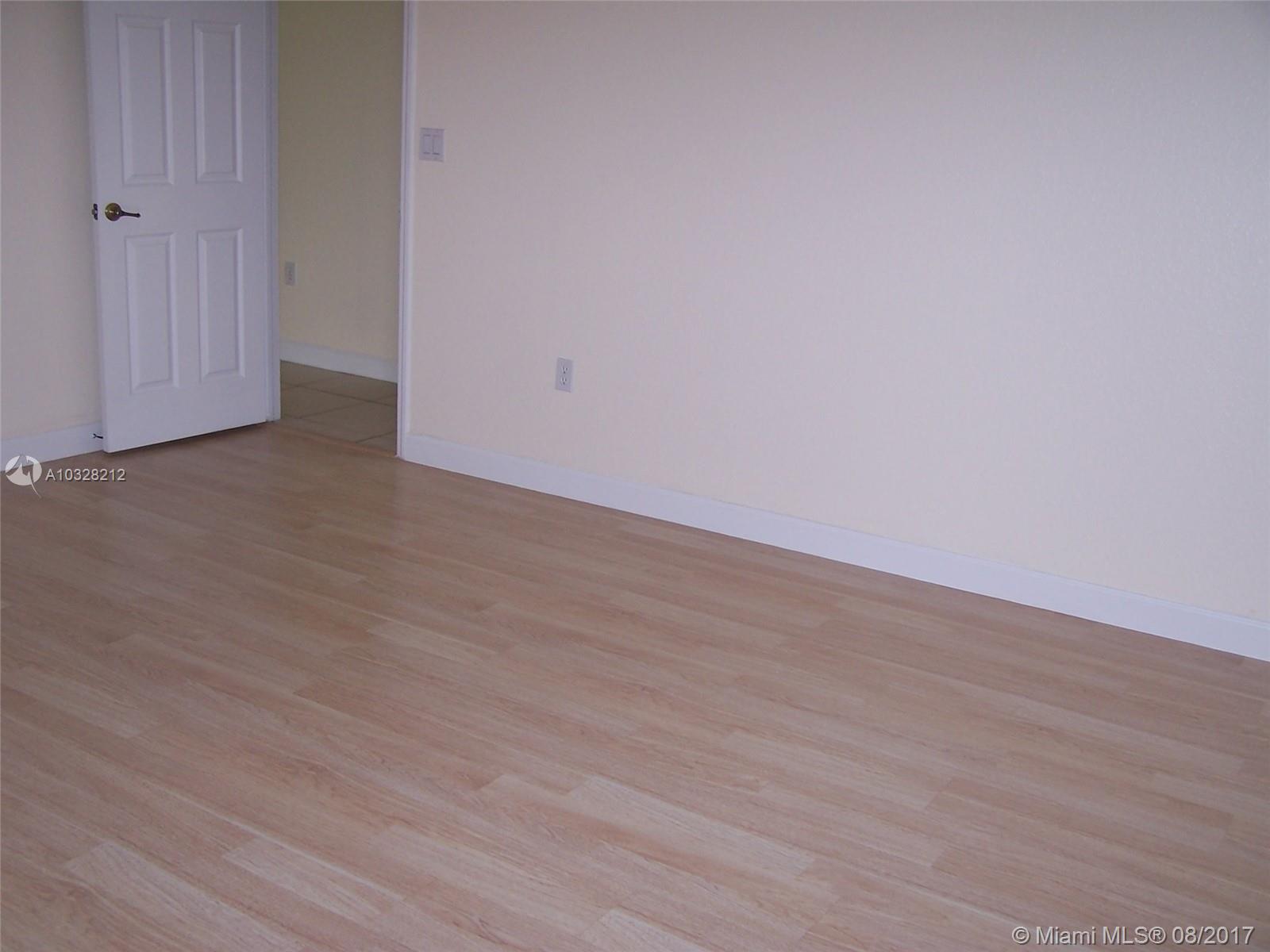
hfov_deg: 49.0
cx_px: 635
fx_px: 1394
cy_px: 476
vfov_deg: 37.7
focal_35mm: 38
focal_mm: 6.3
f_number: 2.8
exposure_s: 1/60
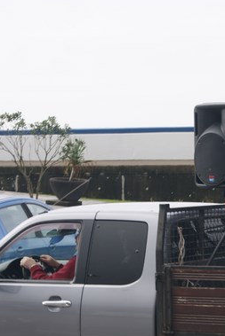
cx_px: 198
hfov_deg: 7.9
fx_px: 1630
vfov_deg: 11.8
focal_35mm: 174
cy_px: 228
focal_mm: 55
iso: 100
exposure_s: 1/100
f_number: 8
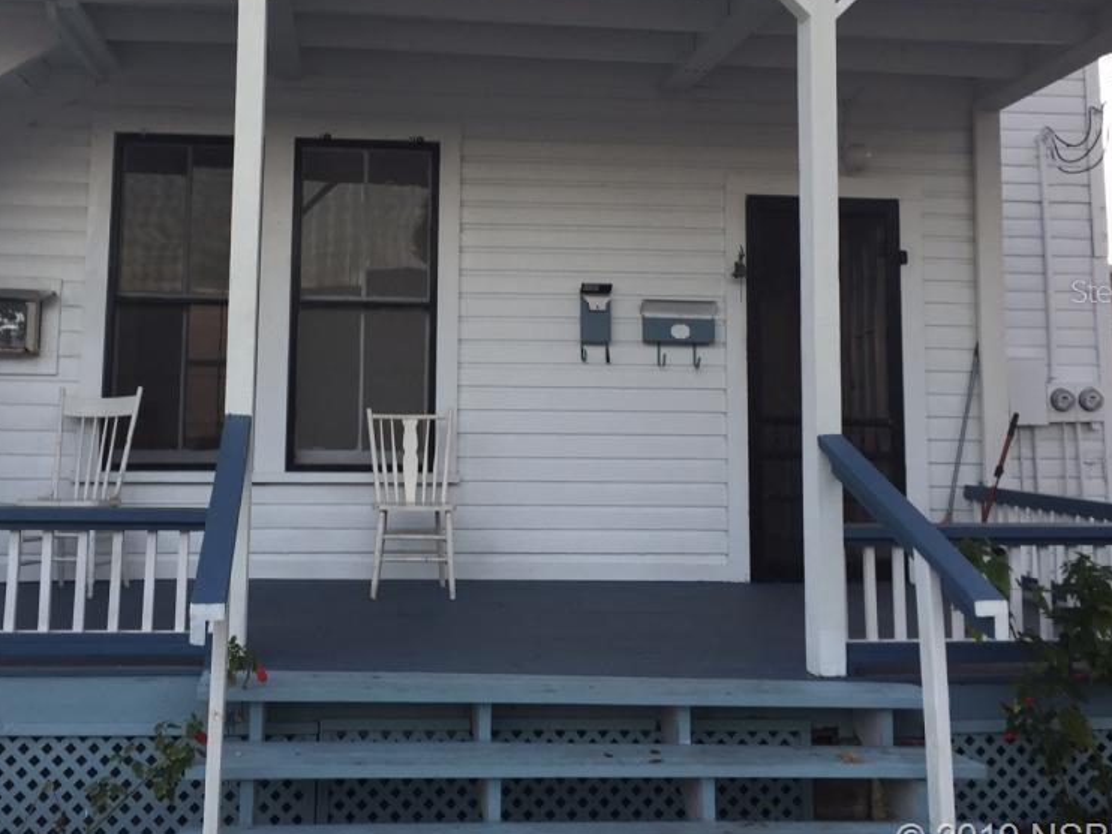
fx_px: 1285
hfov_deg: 46.5
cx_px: 445
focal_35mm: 40
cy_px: 290
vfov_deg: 35.7
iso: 32
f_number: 2.2
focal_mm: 4.15
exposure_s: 1/60
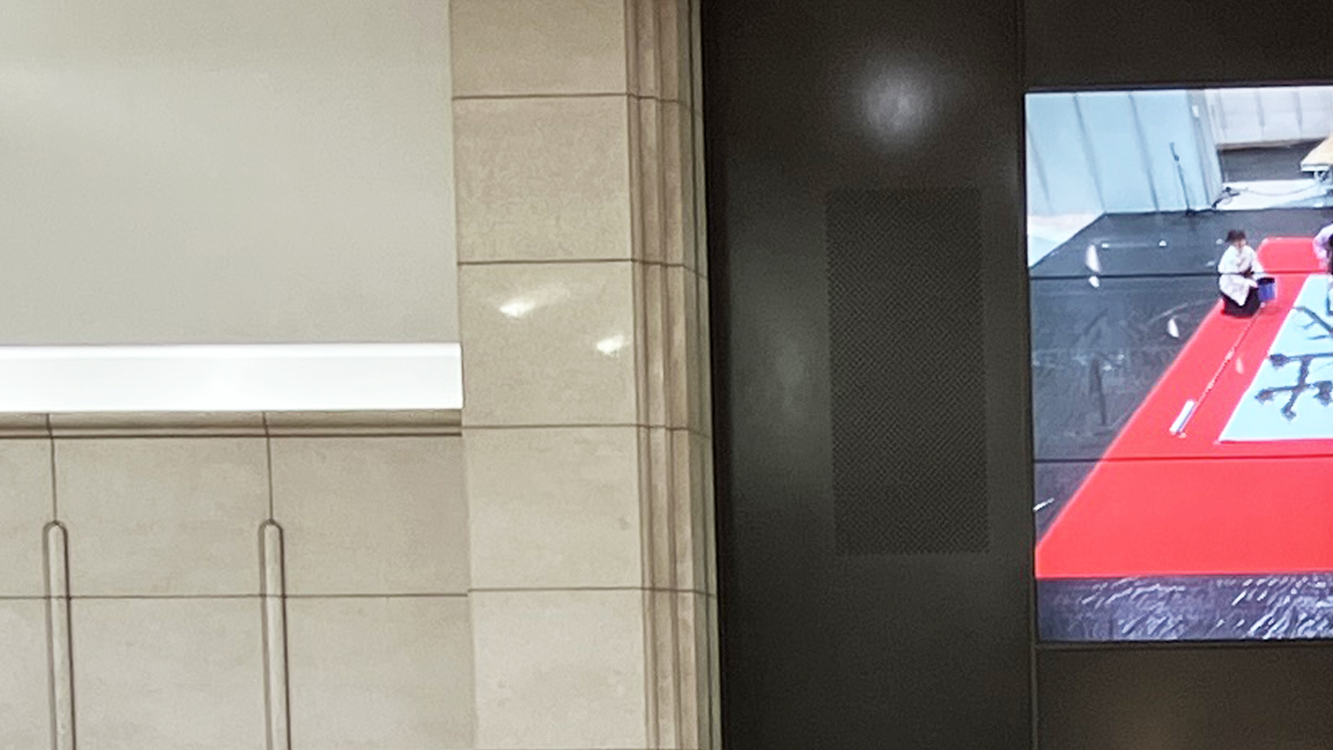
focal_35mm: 92
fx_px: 3252
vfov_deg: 12.9
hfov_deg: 22.5
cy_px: 794
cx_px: 1243
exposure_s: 1/60
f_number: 1.8
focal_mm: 3.99
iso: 50
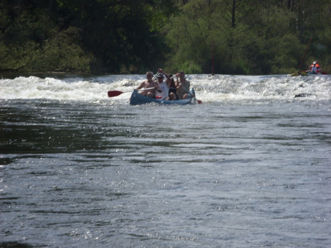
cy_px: 124
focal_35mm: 190
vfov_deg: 7.8
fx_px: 1816
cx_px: 166
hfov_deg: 10.4
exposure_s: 1/201
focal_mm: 31.5
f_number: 8
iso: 50
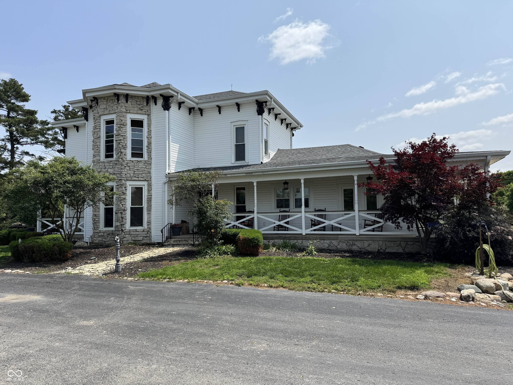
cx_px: 256
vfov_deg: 56.8
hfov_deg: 71.6
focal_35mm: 24
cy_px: 192
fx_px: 356
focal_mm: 6.76
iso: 80
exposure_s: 1/7092
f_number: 1.78
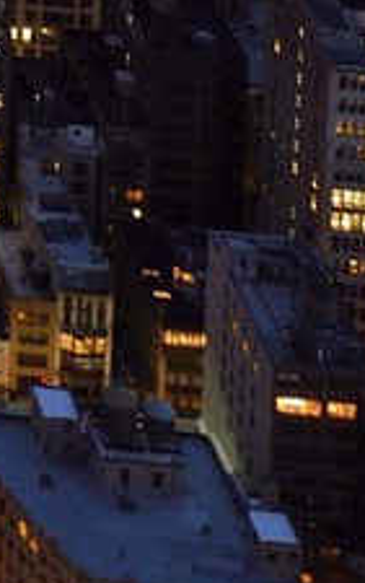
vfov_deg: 10.1
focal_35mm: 152
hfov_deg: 7.0
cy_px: -1184
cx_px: -997
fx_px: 2415
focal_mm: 21
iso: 800
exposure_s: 1/6
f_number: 4
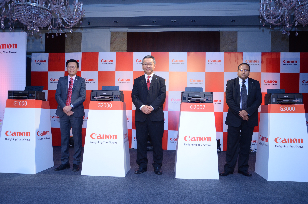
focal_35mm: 33
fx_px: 282
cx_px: 154
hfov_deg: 57.3
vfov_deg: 39.8
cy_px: 102
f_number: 5
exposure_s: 1/125
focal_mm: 22
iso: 800
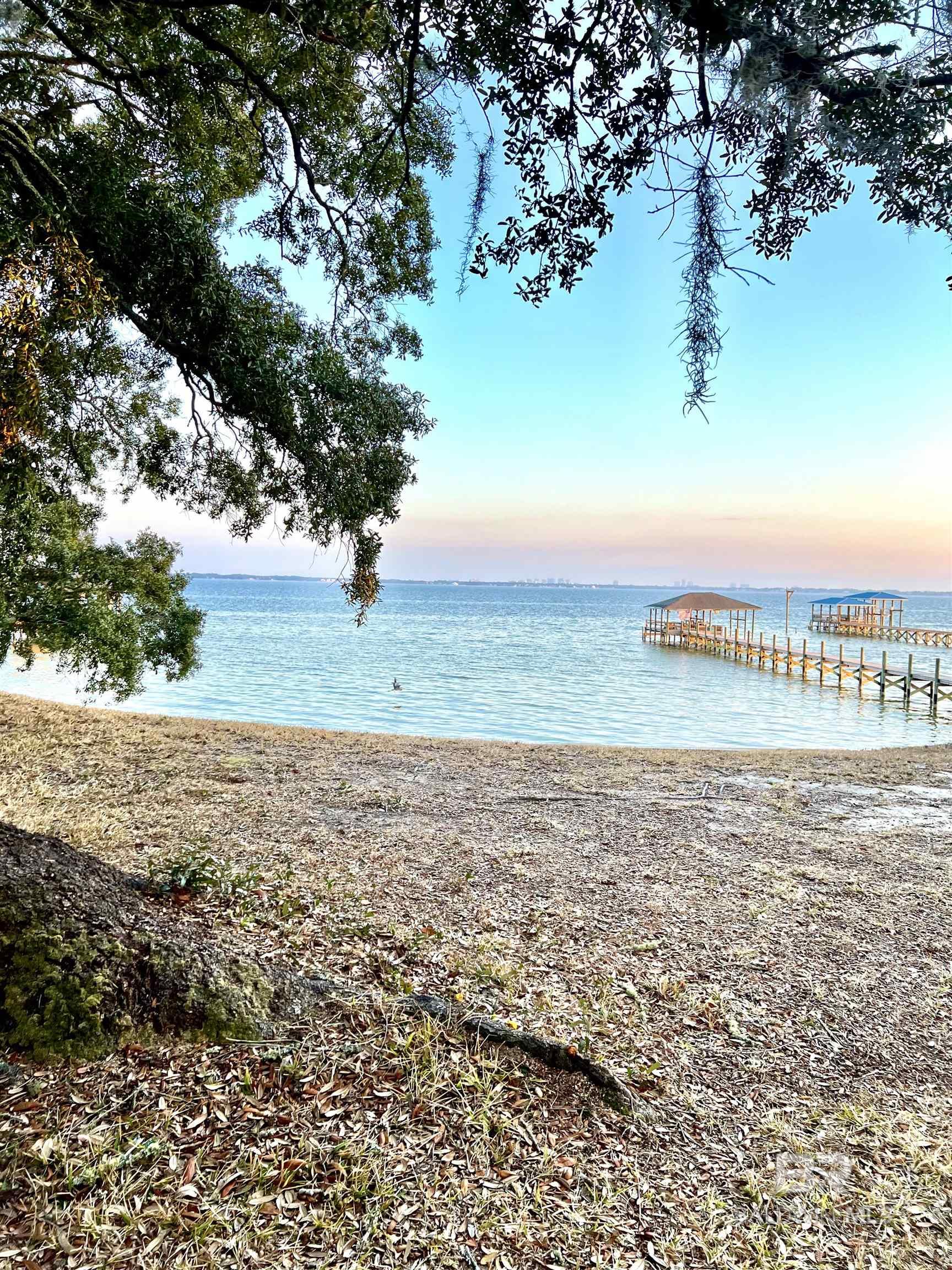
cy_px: 635
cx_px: 476
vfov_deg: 67.3
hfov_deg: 53.1
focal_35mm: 26
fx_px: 953
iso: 40
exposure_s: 1/165
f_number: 1.5
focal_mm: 5.7
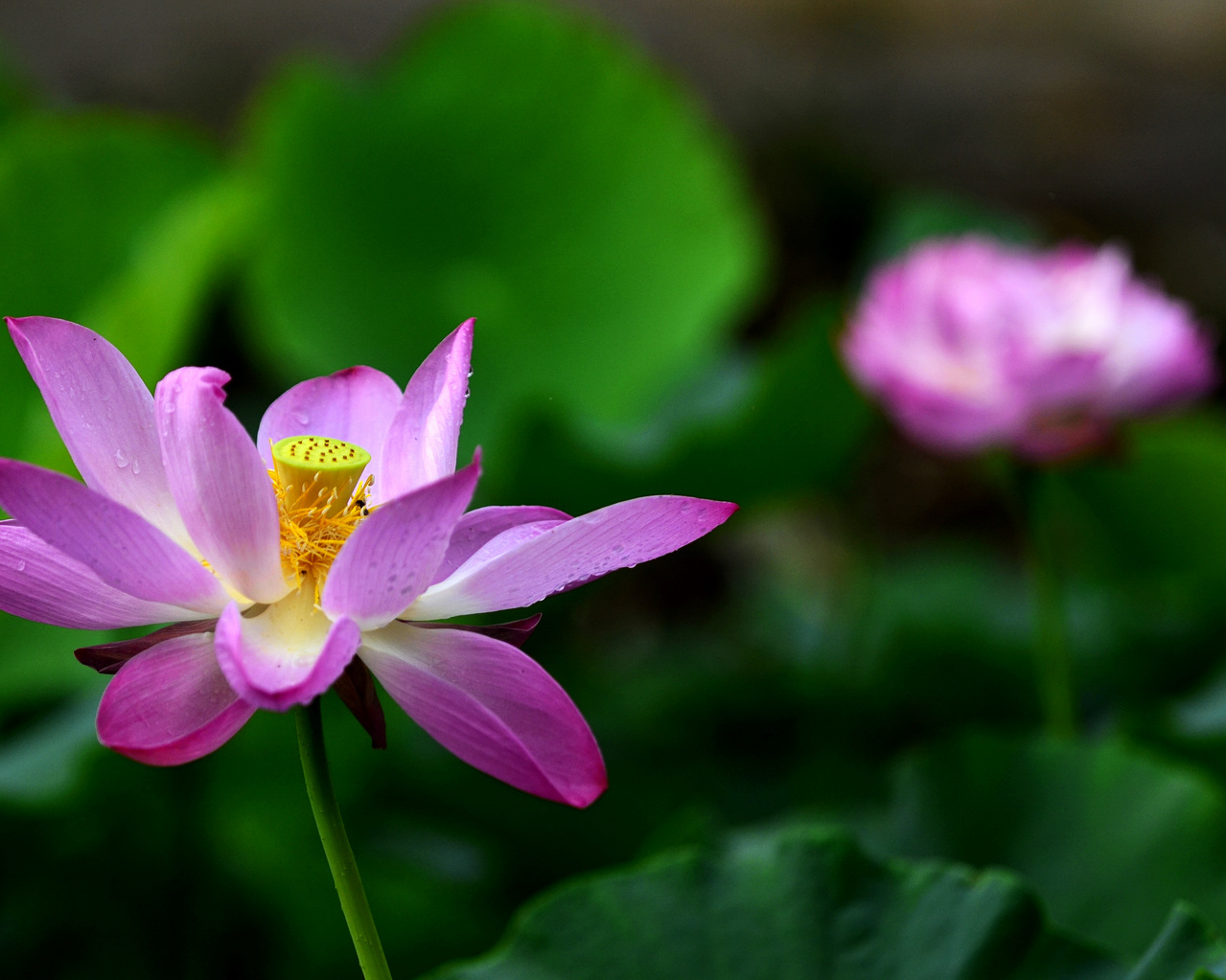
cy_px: 483
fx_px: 7656
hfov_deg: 9.2
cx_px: 561
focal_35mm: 211
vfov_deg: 7.3
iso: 200
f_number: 2.8
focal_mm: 120
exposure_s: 1/2000
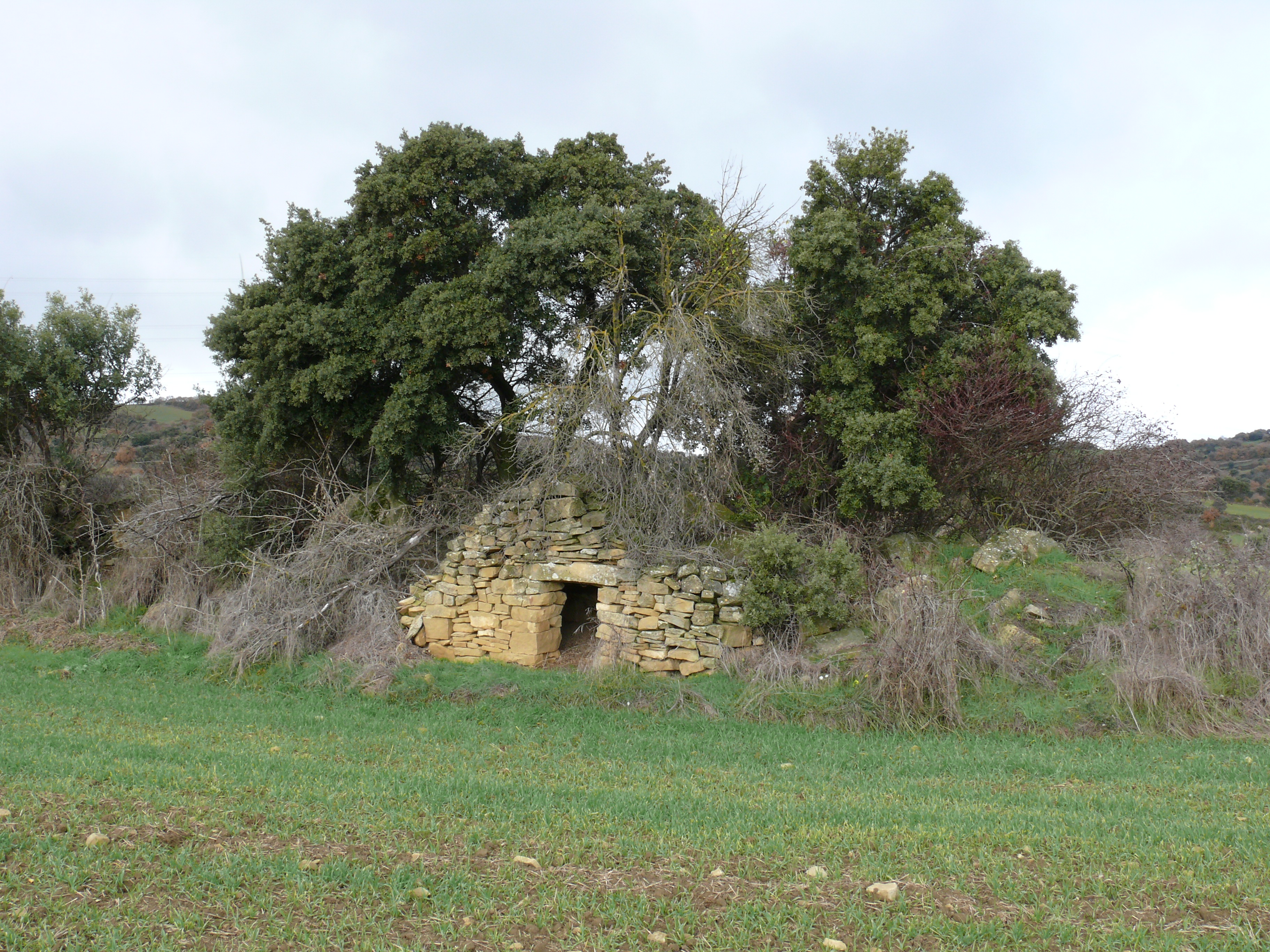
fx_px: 1284
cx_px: 635
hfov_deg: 52.6
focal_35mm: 35
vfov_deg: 40.7
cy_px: 476
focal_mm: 7.4
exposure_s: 1/40
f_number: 9
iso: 100
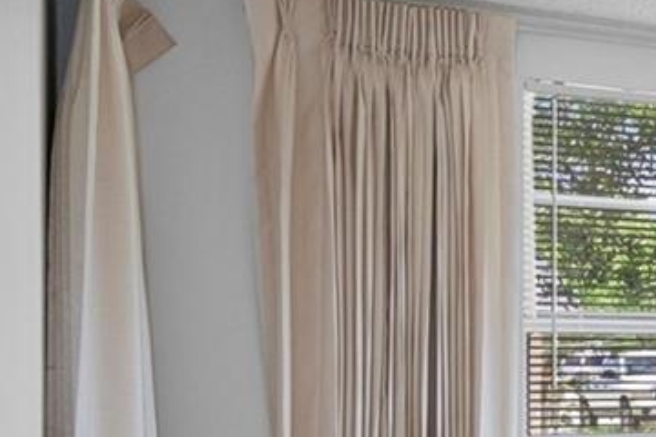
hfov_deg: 17.0
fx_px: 1458
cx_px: 1379
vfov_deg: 16.8
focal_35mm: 80
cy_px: 419
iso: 320
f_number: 8
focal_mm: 18
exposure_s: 1/3
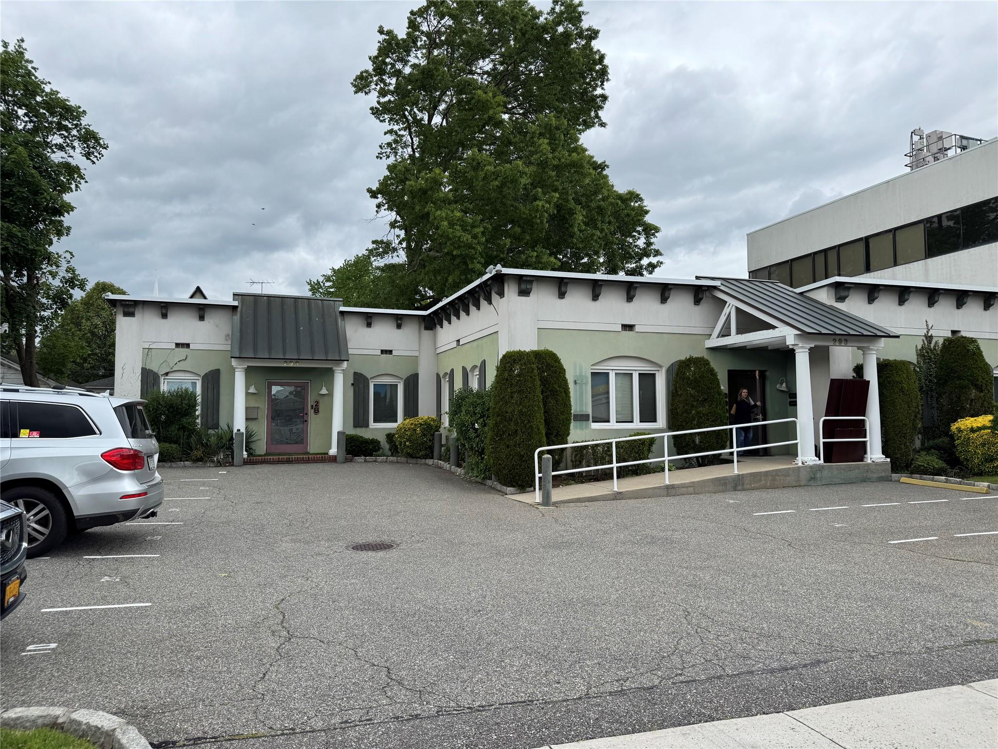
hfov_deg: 71.6
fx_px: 692
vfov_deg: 56.8
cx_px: 499
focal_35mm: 24
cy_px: 374
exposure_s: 1/1395
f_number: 1.78
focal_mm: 6.76
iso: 80
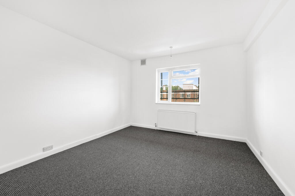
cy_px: 98
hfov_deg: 104.3
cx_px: 148
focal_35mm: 14
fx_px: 115
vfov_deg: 81.1
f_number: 16
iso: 200
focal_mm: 14
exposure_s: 2
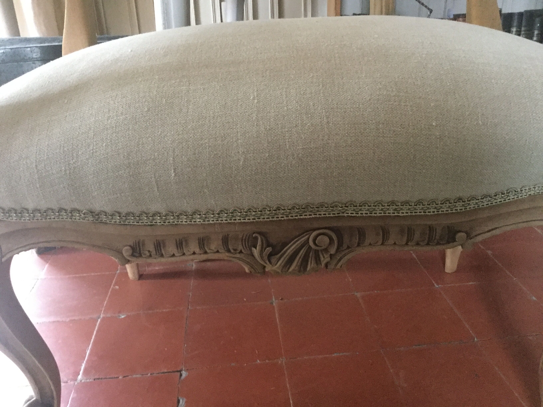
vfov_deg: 45.4
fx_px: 486
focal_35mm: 31
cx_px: 272
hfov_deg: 58.4
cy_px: 204
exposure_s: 1/17
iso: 500
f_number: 2.4
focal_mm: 3.3
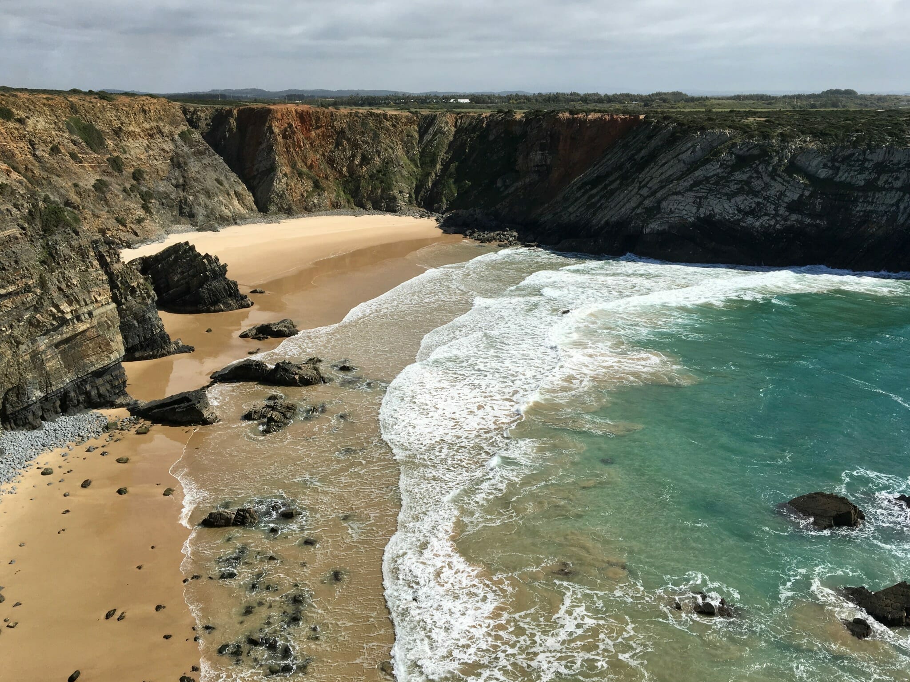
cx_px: 455
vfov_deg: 48.2
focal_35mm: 29
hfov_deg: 61.7
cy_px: 341
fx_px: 762
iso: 25
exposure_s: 1/2849
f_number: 2.2
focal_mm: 4.15
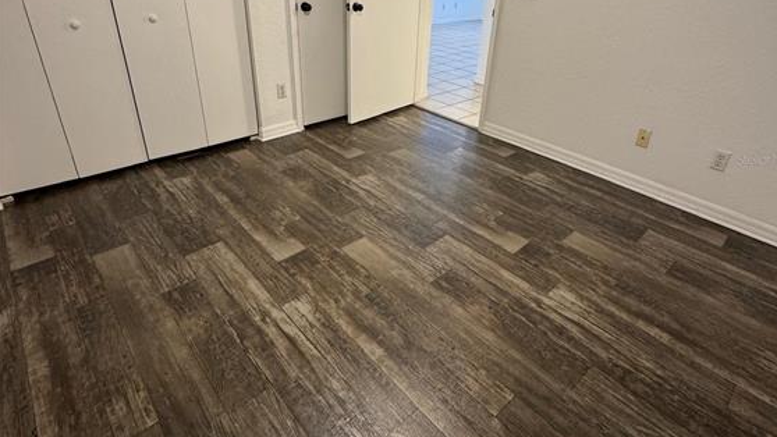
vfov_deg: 52.9
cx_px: 398
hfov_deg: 83.8
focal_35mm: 21
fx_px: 433
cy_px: 159
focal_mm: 2.22
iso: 250
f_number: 2.2
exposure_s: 1/120
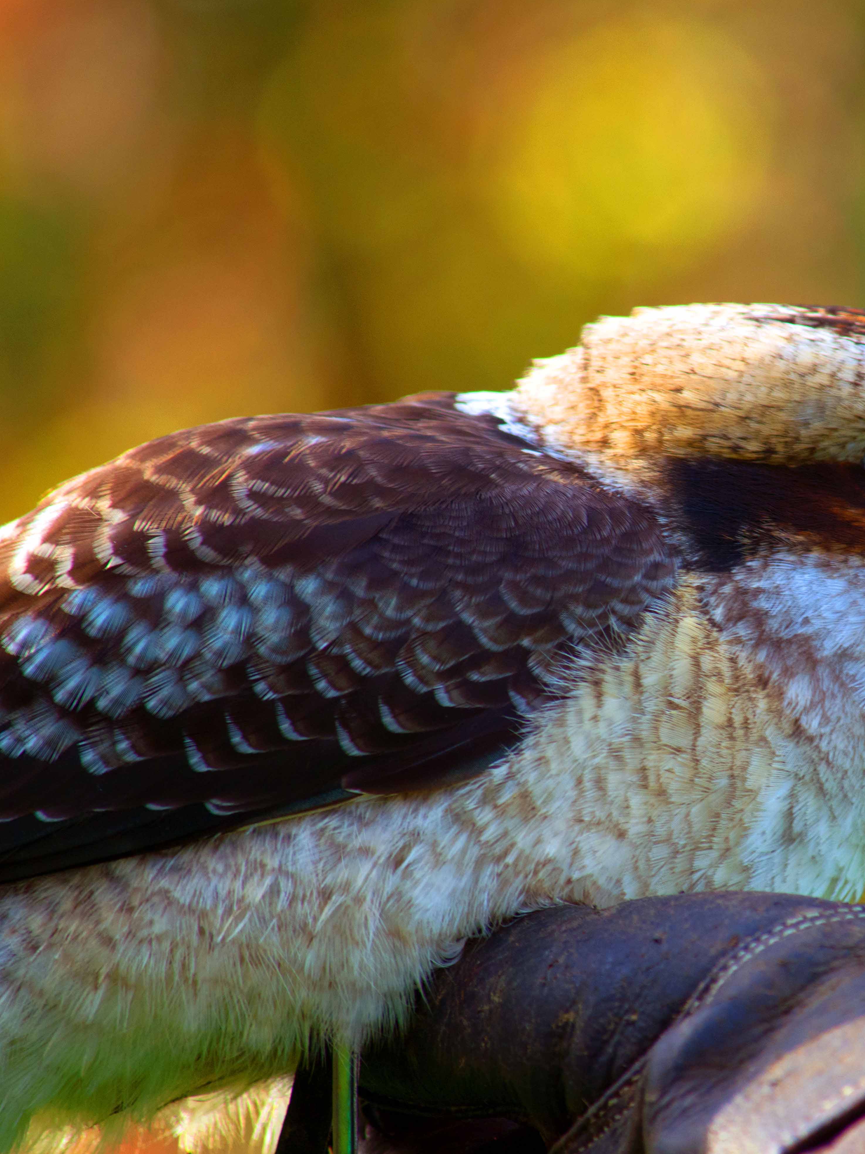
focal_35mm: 617
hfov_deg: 2.4
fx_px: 20558
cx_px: 754
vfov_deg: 3.2
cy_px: 572
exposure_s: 1/320
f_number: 6.3
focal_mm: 280
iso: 400
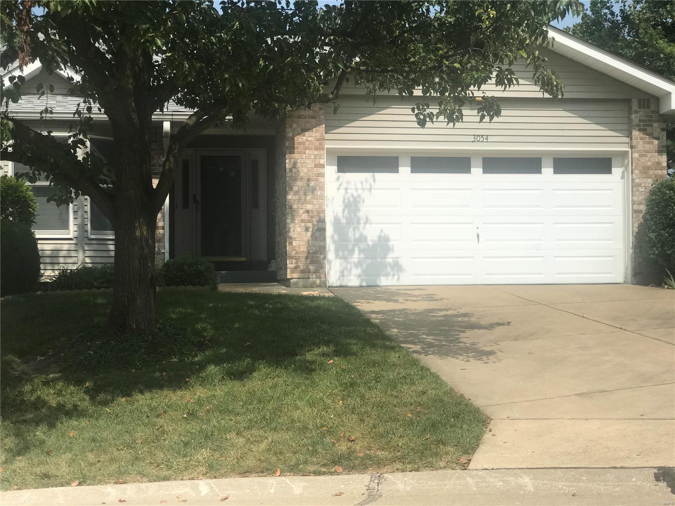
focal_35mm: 57
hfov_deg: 33.8
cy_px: 253
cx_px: 338
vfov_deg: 25.7
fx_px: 1111
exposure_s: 1/1100
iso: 20
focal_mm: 6.6
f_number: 2.8
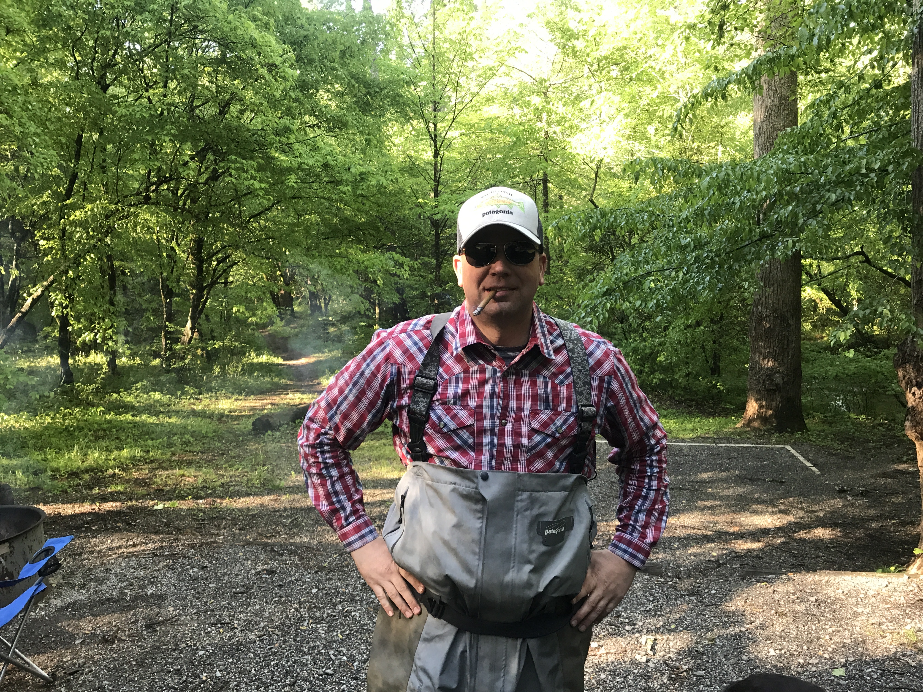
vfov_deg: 49.7
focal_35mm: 28
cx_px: 462
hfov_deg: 63.4
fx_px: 747
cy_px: 346
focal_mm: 3.99
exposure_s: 1/30
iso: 32
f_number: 1.8
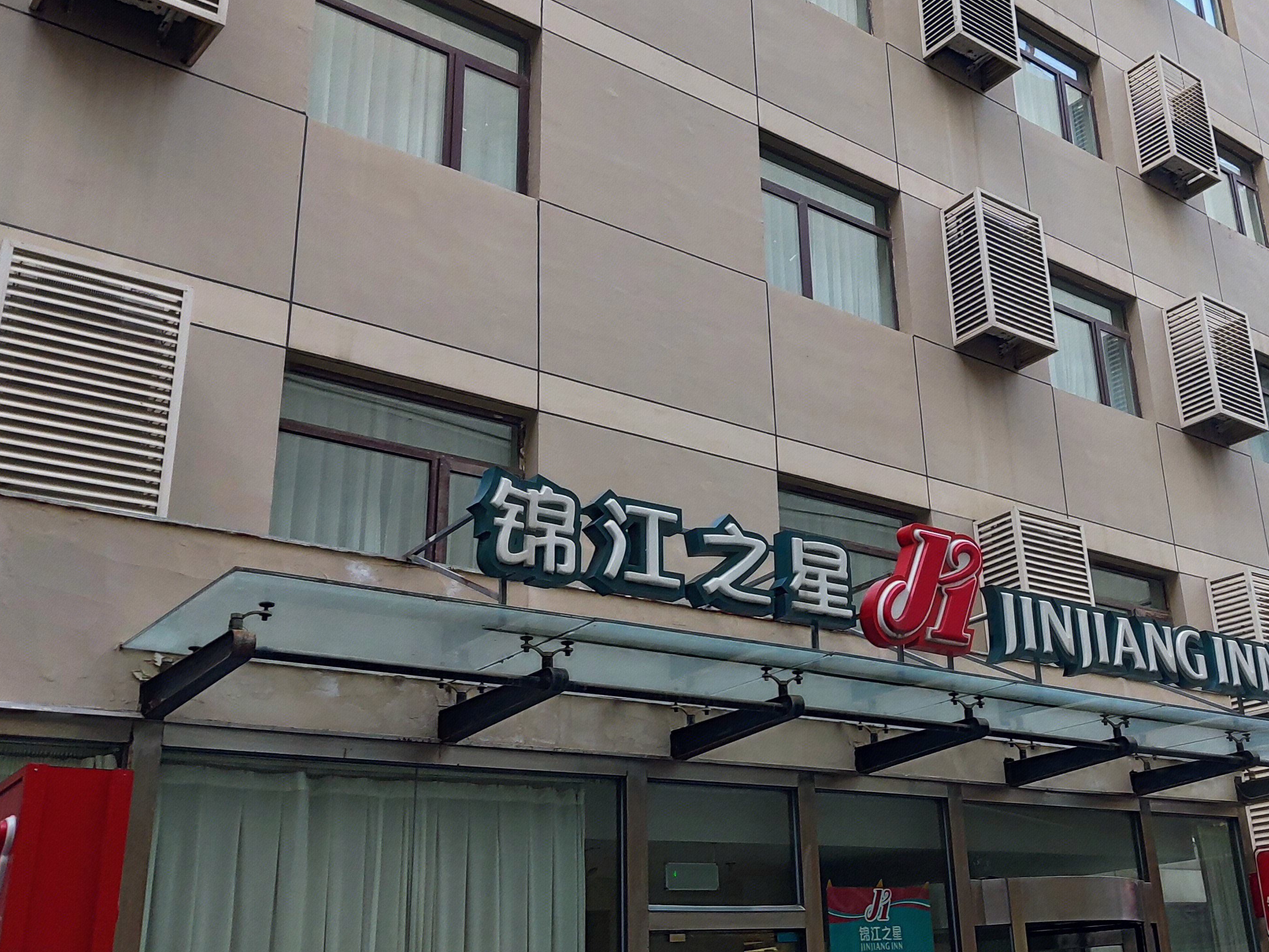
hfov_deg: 48.1
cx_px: 855
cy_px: 444
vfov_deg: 37.7
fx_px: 1393
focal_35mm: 38
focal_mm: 4.75
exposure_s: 1/100
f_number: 1.75
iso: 469
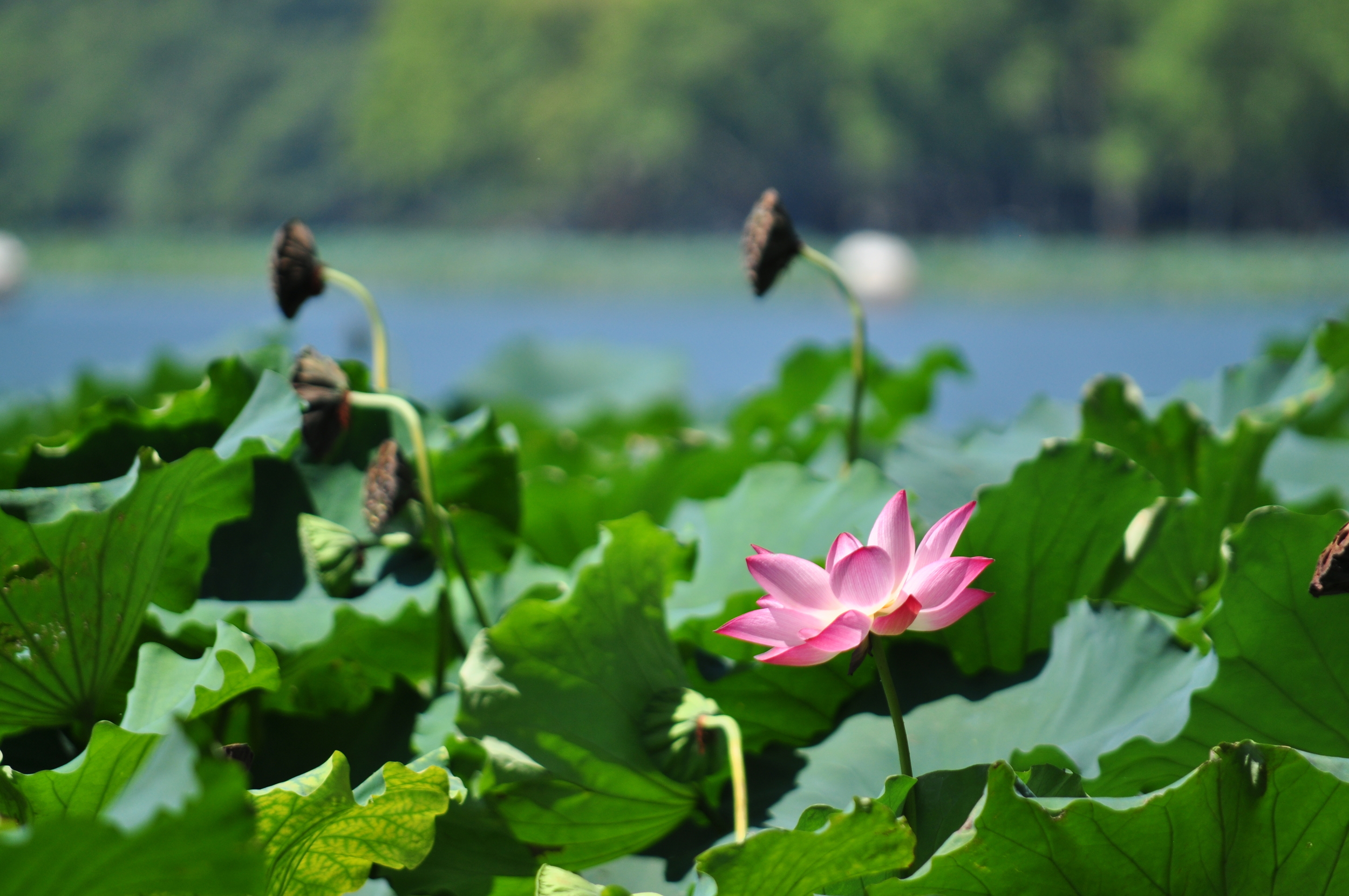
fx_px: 16840
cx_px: 674
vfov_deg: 3.0
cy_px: 448
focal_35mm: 450
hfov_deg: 4.6
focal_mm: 300
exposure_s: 1/640
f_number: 5.6
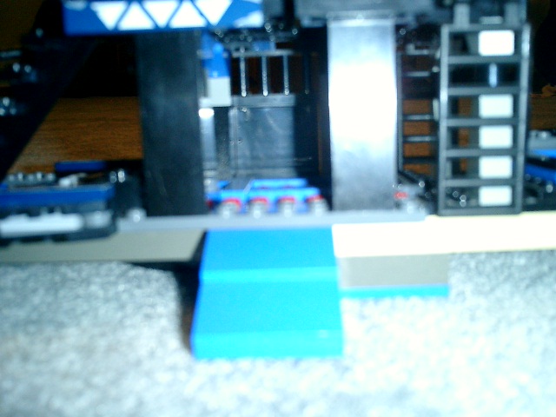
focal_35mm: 36
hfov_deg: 51.4
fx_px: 578
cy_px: 208
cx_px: 278
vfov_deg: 39.7
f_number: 3.2
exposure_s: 1/30
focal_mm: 7.5
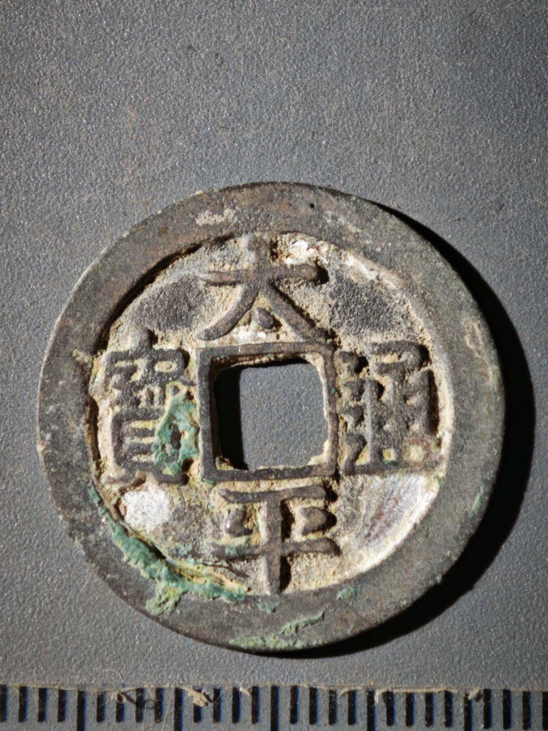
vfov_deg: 19.4
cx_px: 274
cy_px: 366
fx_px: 2132
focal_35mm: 101
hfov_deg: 14.6
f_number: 2
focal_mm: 9
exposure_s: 1/100
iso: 125
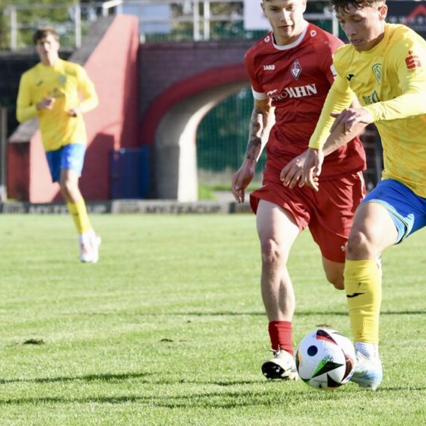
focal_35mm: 241
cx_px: 351
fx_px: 3355
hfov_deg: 7.3
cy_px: 167
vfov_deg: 7.3
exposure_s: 1/1600
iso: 2000
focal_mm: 155
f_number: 6.3
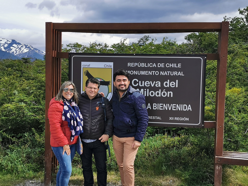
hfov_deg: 40.4
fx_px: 337
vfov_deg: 30.9
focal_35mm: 47
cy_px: 93
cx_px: 124
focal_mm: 5.58
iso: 50
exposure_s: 1/2786
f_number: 1.8
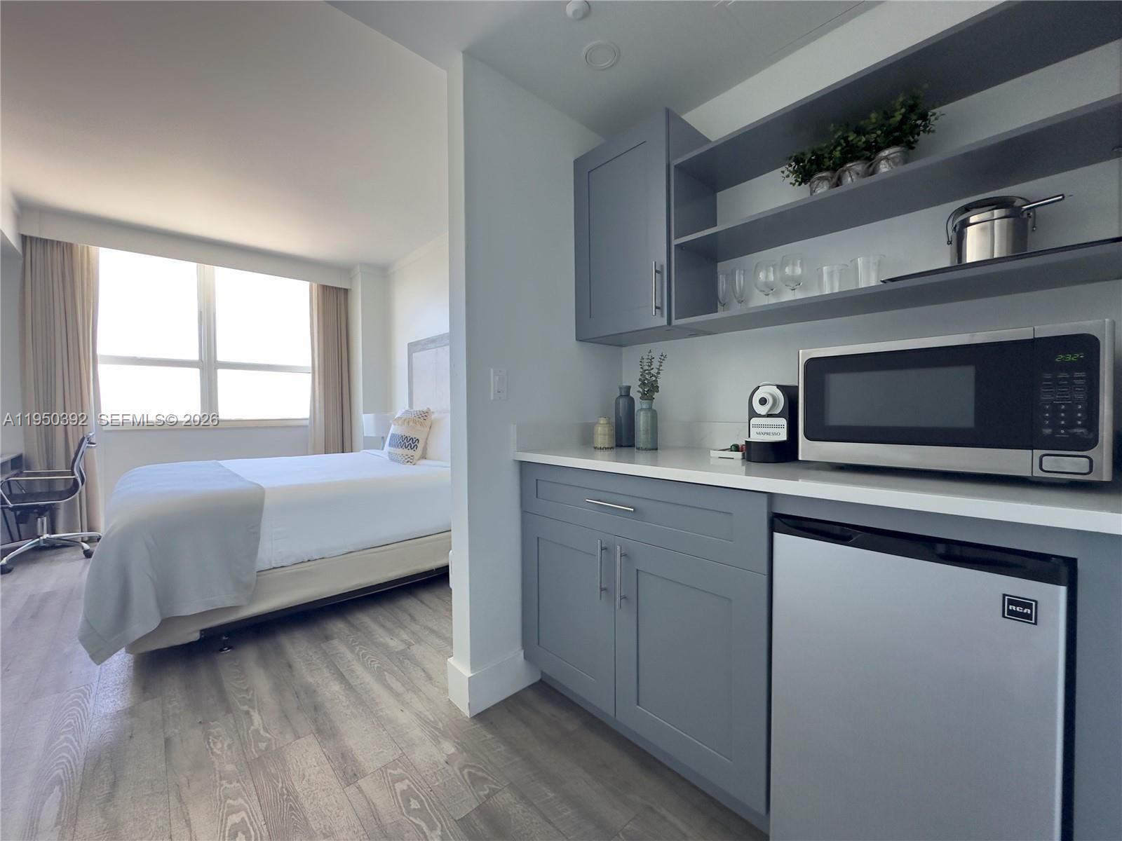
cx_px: 561
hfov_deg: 102.1
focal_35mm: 14
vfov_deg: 85.7
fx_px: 454
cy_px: 420
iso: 160
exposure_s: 1/99
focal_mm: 2.22
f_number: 2.2
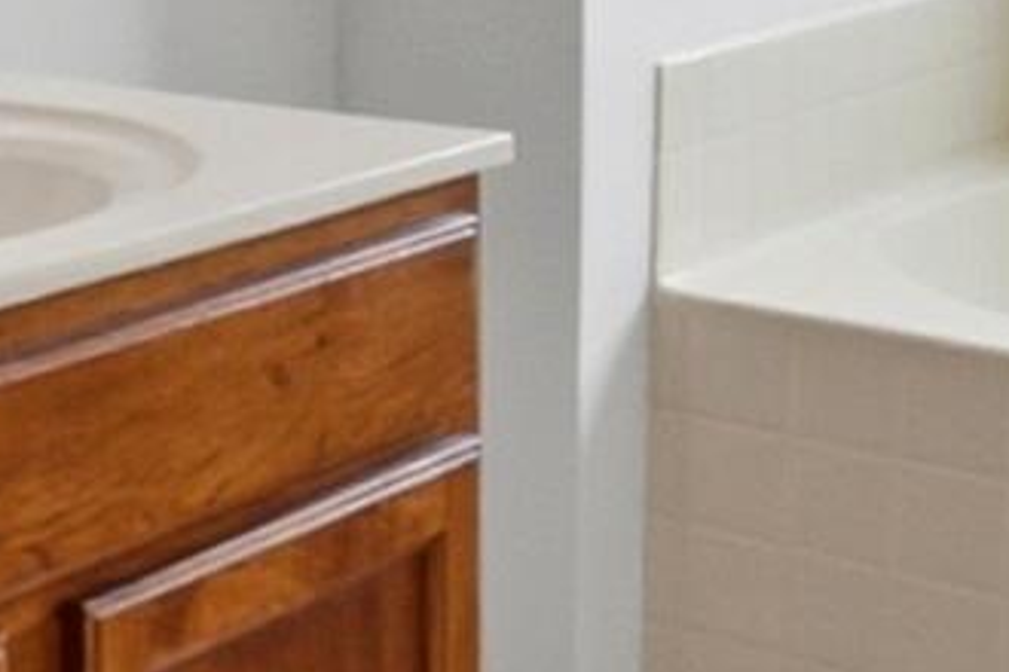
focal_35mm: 91
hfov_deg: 21.4
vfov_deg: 13.9
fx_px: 2550
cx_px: -52
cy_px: -414
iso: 125
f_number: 5.6
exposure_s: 1/1000
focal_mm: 10
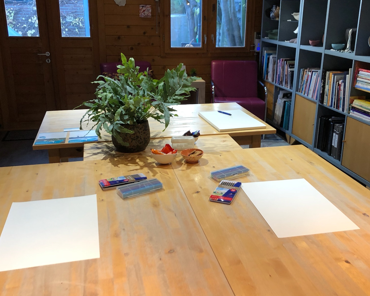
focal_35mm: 37
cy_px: 144
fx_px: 405
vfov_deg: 40.1
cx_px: 210
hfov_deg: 49.0
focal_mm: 3.99
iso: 32
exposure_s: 1/25
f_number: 1.8
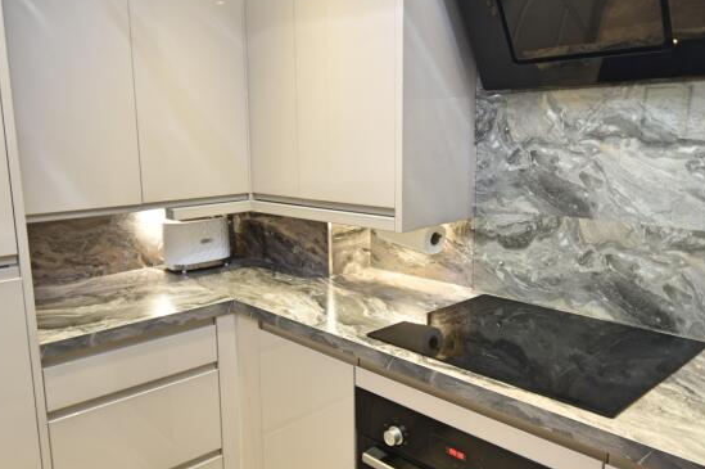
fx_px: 548
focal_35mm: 28
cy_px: 239
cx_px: 312
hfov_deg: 65.3
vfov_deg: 46.3
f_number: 4.5
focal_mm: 10
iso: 100
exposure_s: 1/6
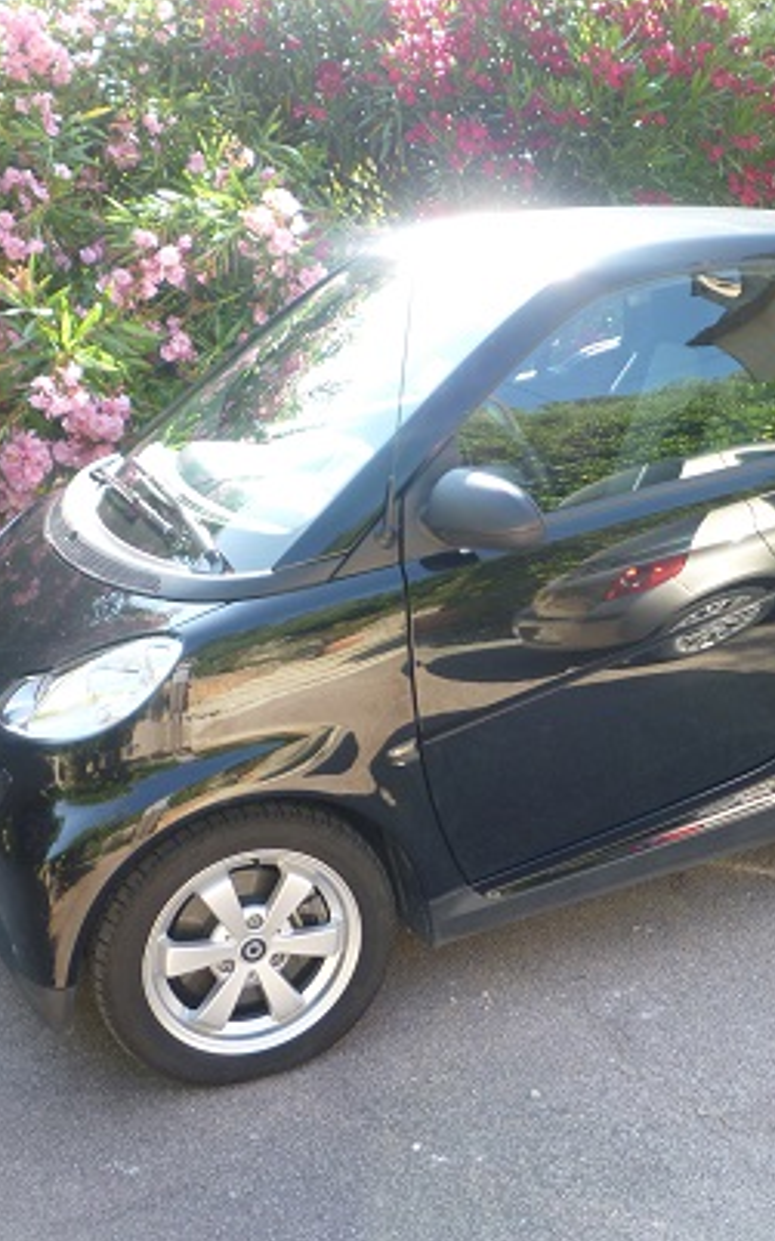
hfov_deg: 30.0
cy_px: 617
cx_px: 590
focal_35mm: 42
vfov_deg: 47.2
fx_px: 1420
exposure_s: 1/60
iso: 80
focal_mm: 5.2
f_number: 3.3
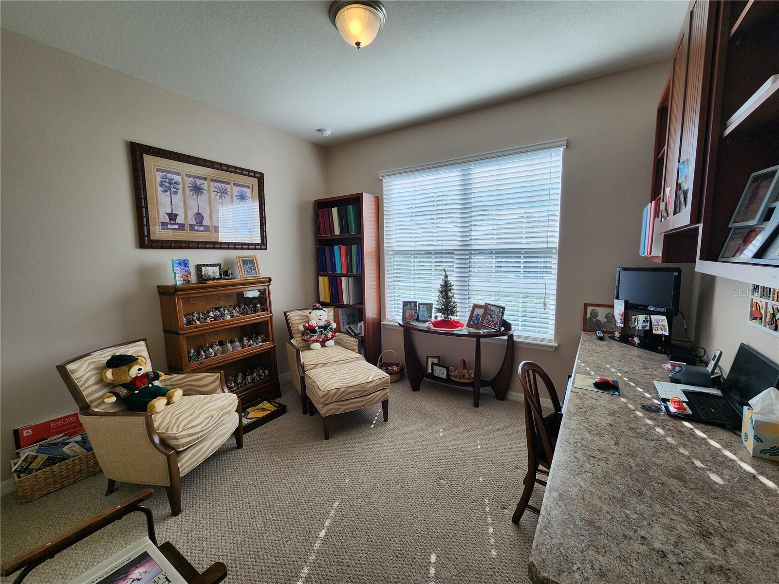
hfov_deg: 106.2
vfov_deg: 89.9
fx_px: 293
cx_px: 390
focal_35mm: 13
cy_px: 292
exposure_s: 1/194
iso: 50
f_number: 2.2
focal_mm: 2.2
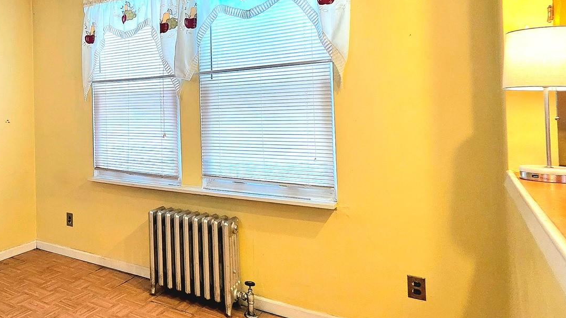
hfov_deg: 59.9
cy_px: 106
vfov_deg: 42.3
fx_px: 405
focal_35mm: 27
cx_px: 62
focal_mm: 2.2
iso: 200
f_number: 1.9
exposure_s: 1/120
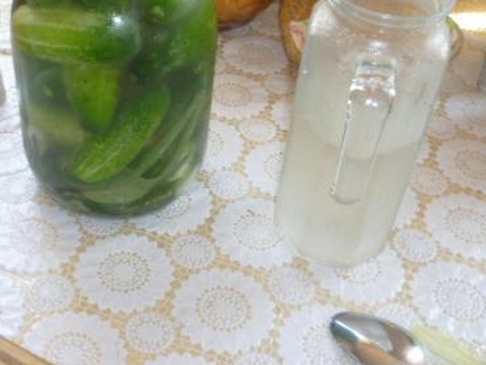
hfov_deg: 39.3
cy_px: 120
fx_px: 674
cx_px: 169
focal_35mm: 48
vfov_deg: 30.1
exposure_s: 1/30
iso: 160
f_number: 2.8
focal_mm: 5
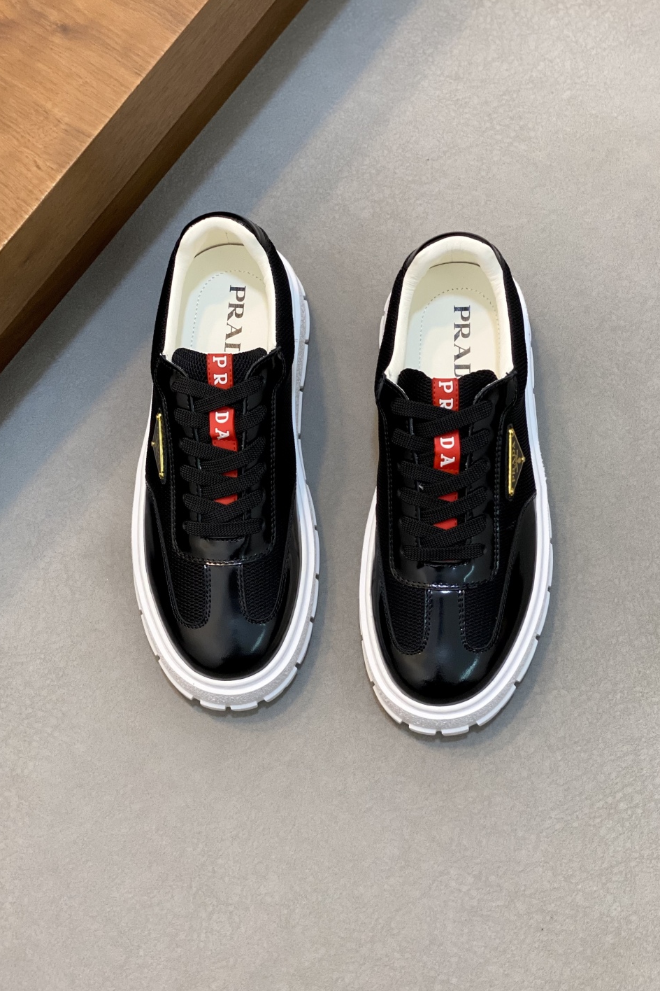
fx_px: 1512
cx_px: 315
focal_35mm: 55
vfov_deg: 36.2
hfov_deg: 24.6
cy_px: 502
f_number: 2
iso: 125
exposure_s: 1/100
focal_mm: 6
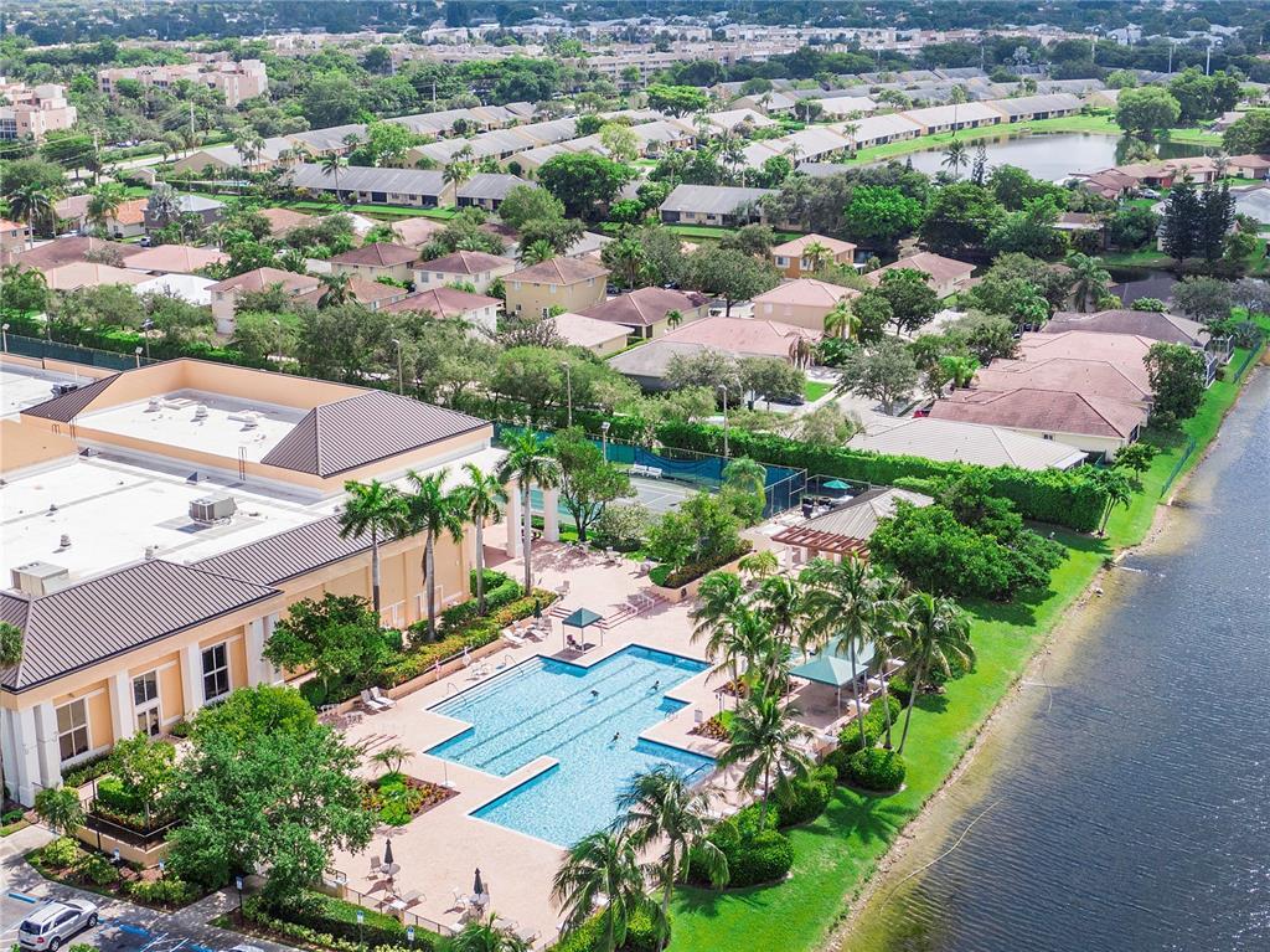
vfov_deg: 30.2
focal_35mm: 48
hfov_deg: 39.7
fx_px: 1760
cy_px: 476
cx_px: 635
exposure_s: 1/640
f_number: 3.8
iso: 100
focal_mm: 8.6
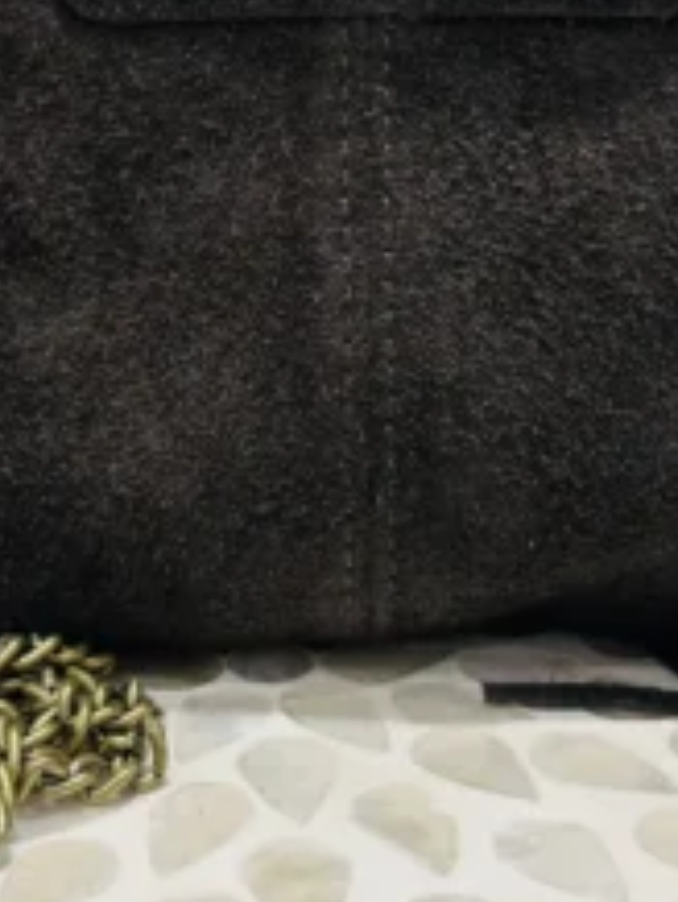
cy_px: 263
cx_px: 294
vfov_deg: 30.3
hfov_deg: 23.3
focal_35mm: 63
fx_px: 1642
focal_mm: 6.86
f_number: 1.78
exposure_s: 1/50
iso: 125
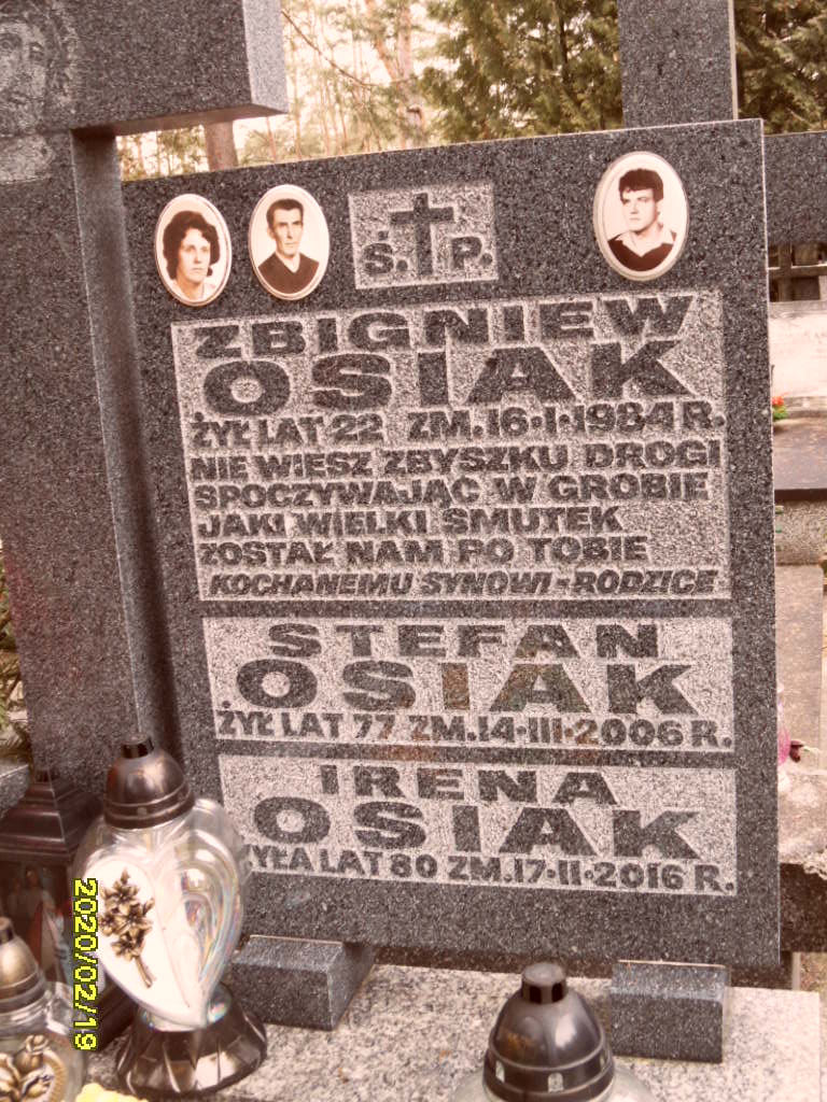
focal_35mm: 40
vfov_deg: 46.8
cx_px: 414
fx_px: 1274
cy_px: 551
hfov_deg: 36.0
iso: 100
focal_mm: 6.5
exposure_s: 1/45
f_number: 3.6
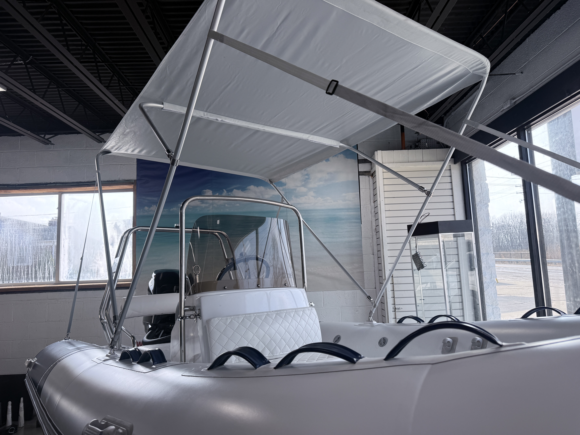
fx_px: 402
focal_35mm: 24
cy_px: 218
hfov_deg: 71.6
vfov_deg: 56.8
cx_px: 290
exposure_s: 1/715
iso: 80
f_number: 1.78
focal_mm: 6.76
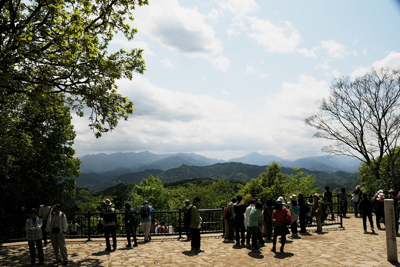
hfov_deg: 67.4
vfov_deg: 47.9
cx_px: 200
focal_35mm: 27
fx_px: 300
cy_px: 134
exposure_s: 1/2000
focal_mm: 18
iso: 200
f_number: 9
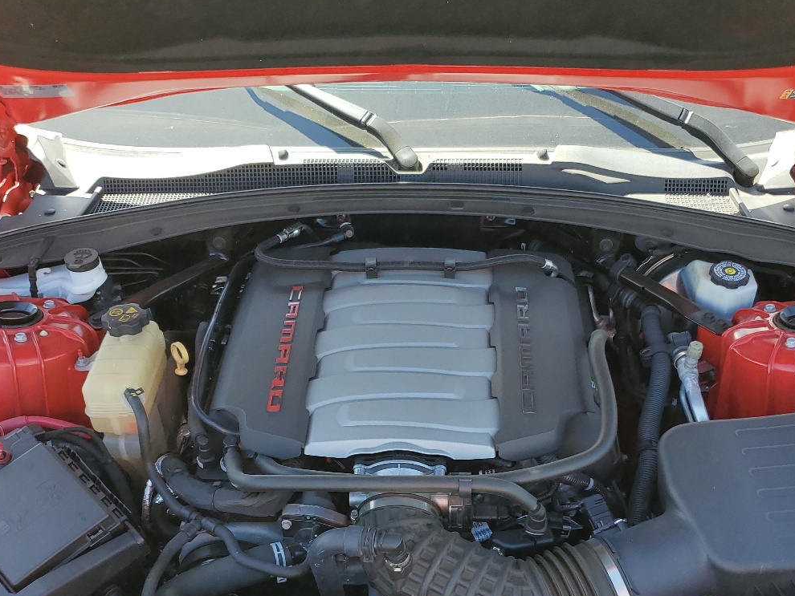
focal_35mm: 42
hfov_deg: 44.7
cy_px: 434
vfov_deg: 33.8
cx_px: 440
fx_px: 965
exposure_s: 1/500
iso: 50
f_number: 1.5
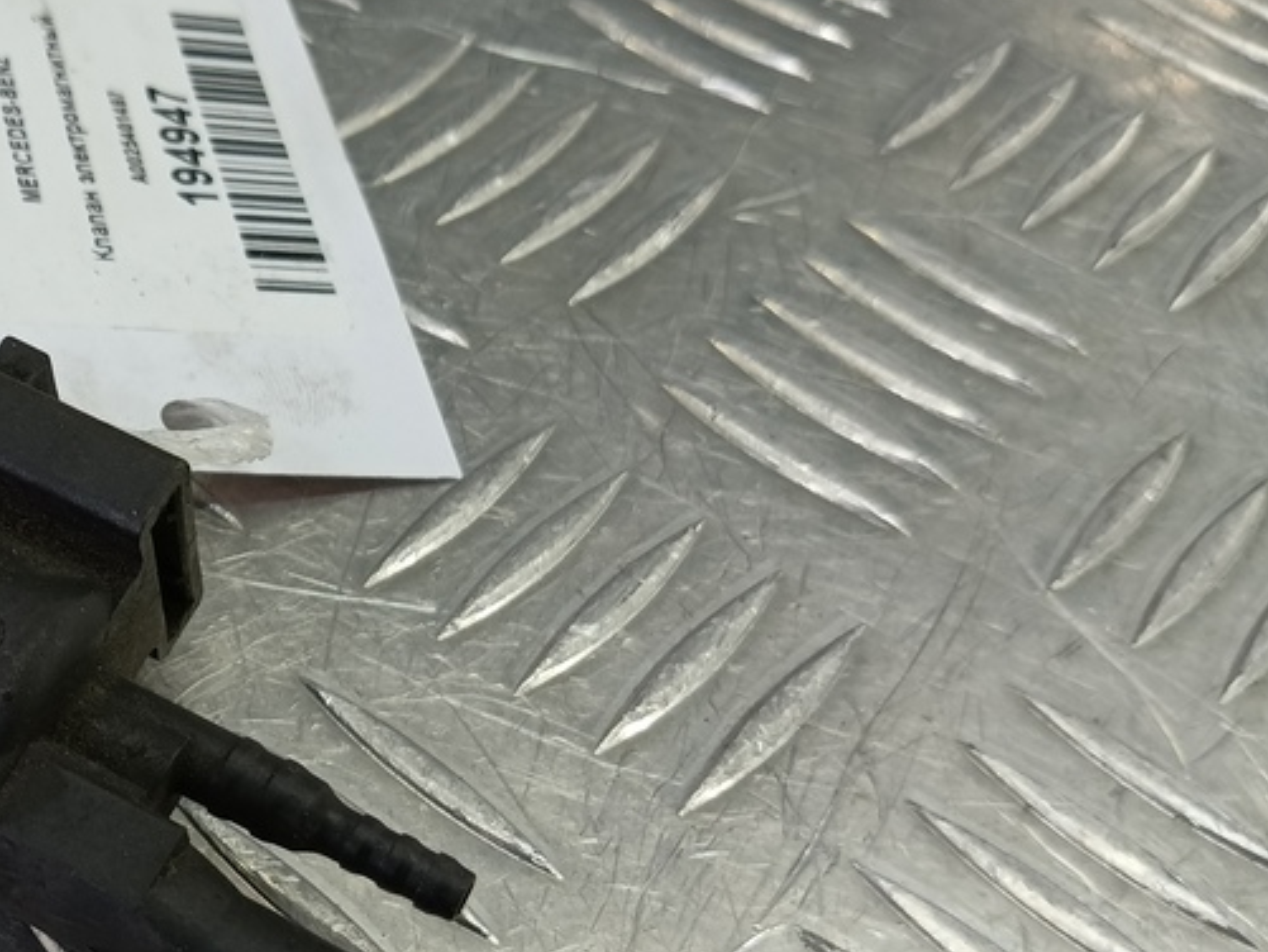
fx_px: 1722
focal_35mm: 47
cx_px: 30
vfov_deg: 30.6
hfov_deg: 36.7
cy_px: 656
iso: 103
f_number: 1.6
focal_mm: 4.11
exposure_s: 1/50
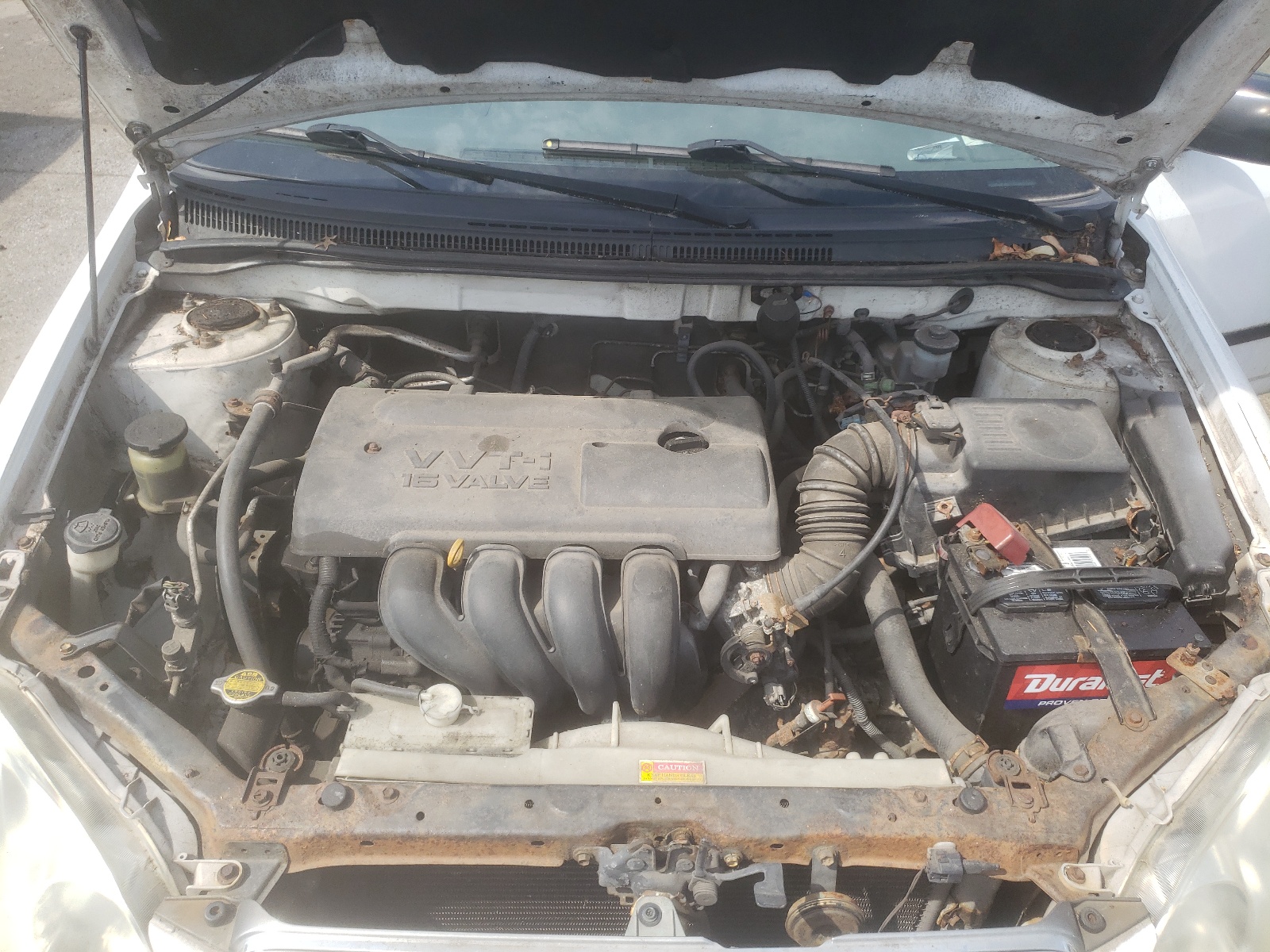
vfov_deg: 53.1
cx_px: 635
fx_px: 954
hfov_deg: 67.3
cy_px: 476
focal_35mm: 26
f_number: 1.5
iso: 50
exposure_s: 1/1000
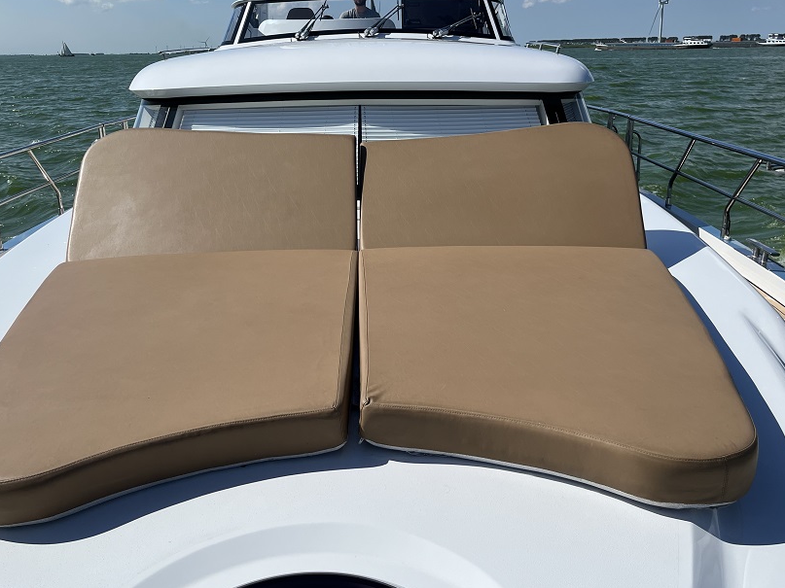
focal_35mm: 33
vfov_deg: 42.7
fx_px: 748
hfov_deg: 55.3
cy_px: 226
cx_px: 371
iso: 50
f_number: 1.6
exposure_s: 1/7353
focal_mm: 5.1
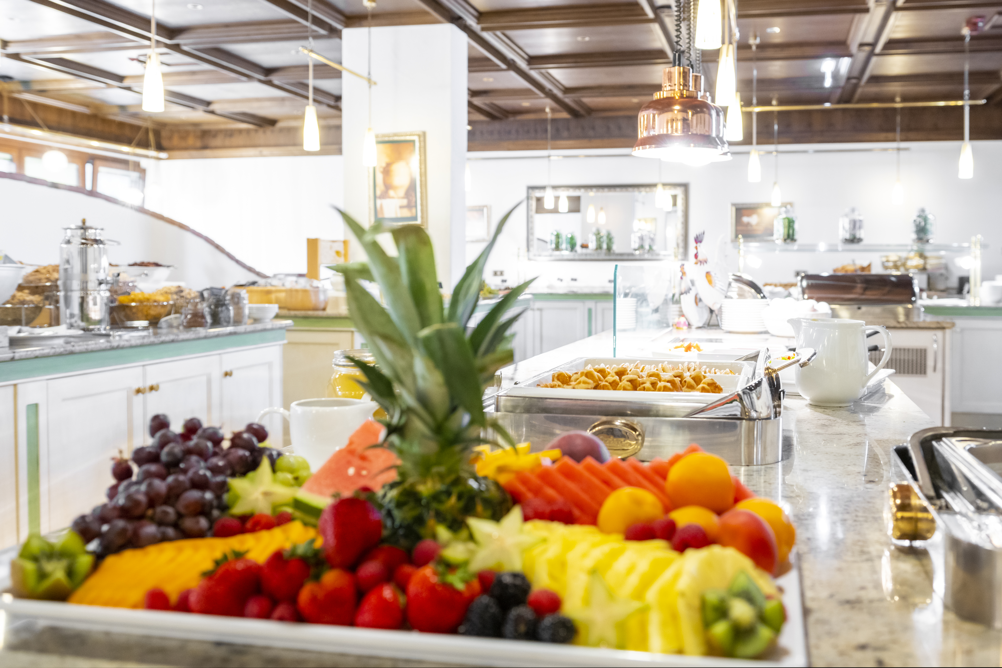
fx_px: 863
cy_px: 334
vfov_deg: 42.3
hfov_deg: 60.3
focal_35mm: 31
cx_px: 501
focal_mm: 31
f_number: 4
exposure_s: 1/13
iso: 640
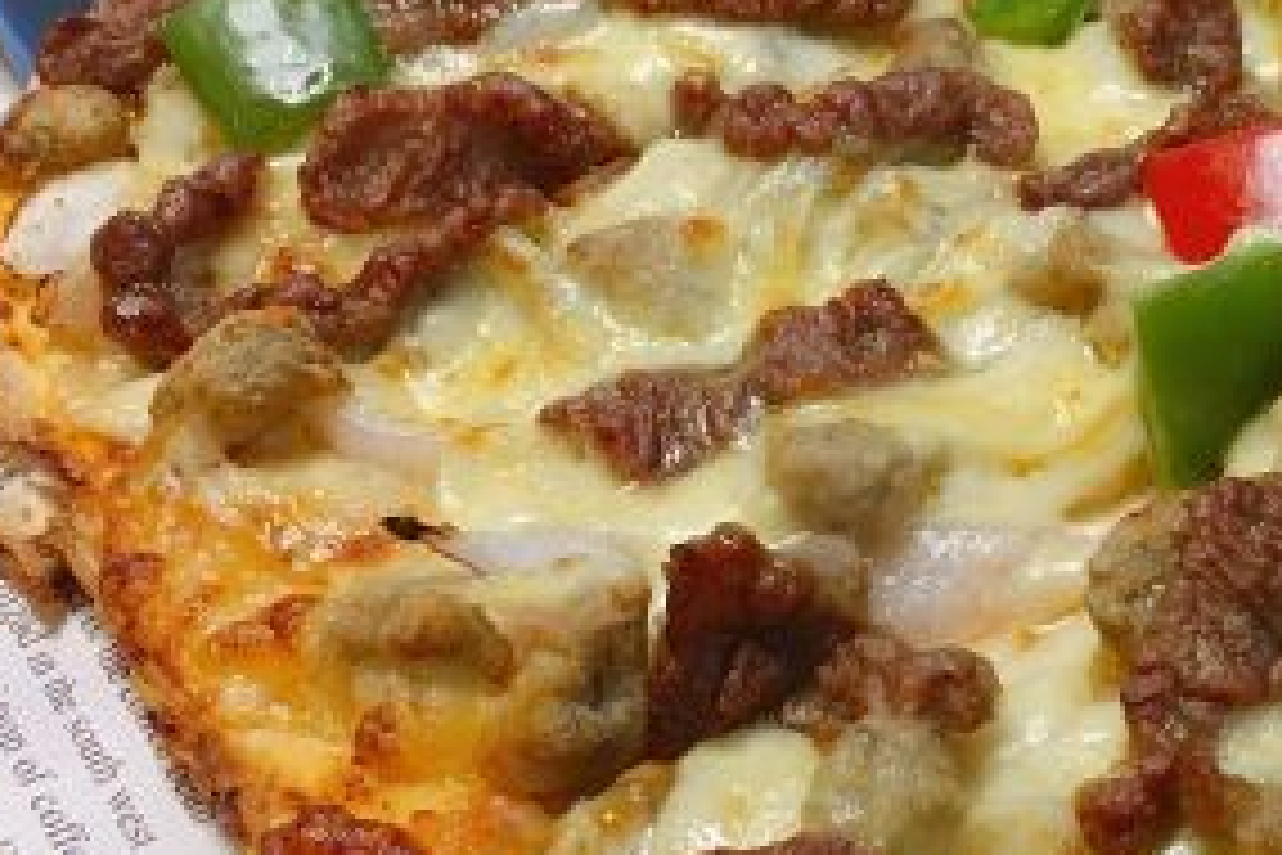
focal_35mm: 74
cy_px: 443
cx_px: 1075
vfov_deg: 18.4
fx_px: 2635
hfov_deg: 26.7
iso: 32
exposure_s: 1/17
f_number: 2.2
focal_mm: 4.15
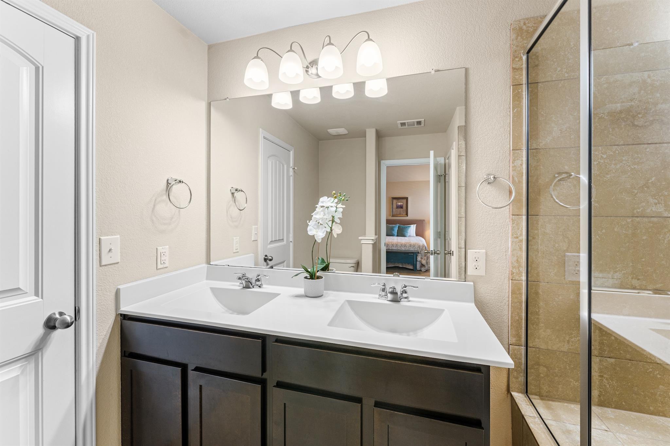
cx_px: 335
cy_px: 223
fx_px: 272
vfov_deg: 78.8
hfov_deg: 101.9
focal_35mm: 15
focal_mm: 14.6
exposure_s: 1/4
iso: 320
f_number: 9
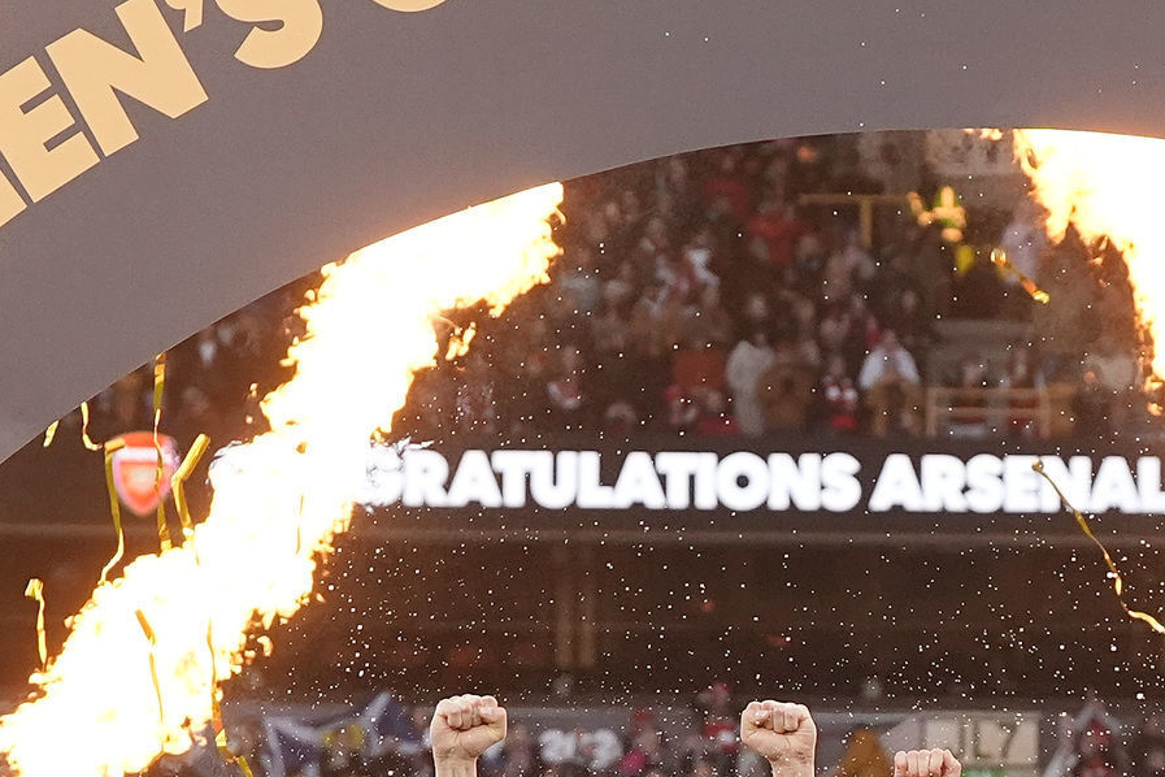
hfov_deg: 7.5
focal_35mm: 273
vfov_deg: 5.0
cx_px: 934
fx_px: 8834
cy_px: 1108
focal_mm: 70
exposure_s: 1/1250
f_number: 4
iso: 3200
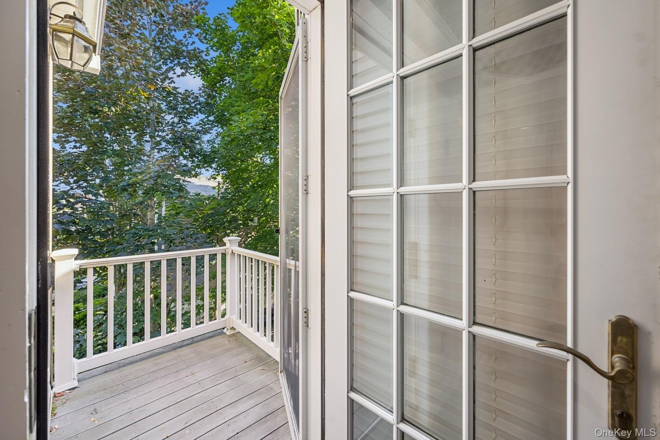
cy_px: 220
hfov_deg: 104.3
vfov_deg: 81.2
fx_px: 257
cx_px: 330
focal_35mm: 14
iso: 400
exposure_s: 1/400
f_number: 5.6
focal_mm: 14
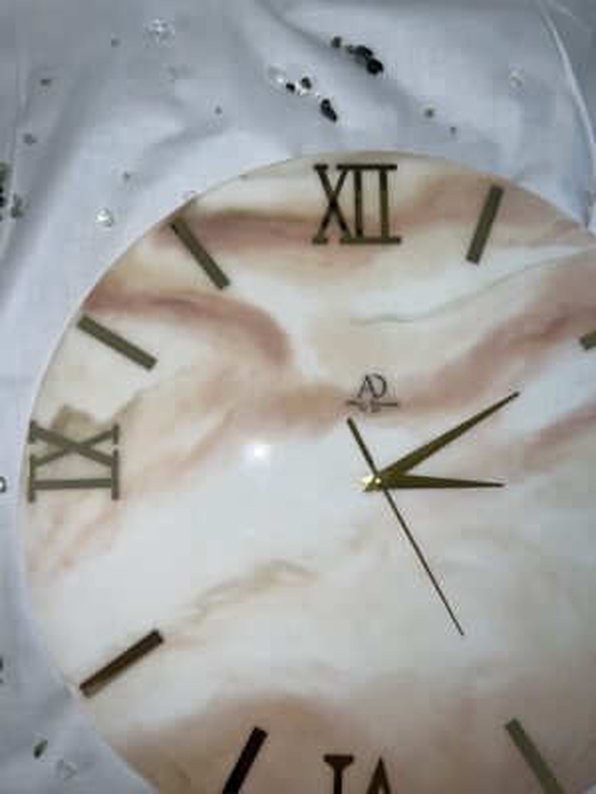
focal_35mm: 26
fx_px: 597
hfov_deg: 53.1
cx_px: 298
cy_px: 397
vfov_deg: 67.3
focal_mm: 5.7
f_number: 1.5
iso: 32
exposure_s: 1/513
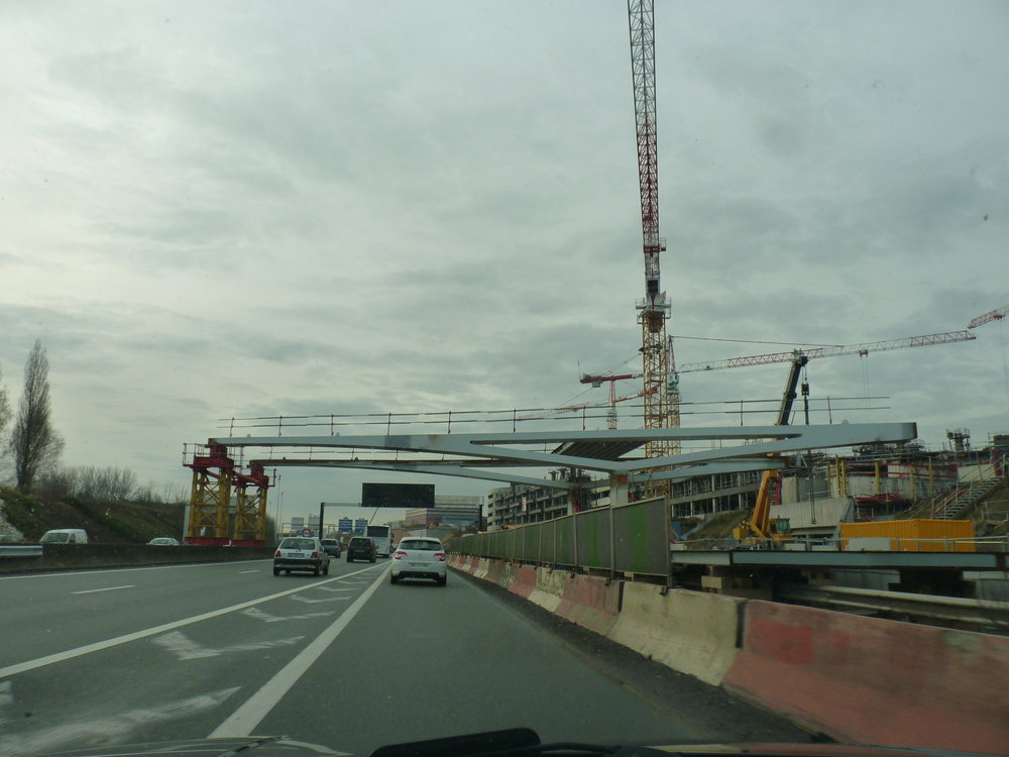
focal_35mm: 27
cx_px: 504
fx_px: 787
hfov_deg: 65.3
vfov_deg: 51.4
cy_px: 378
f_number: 4.5
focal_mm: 4.8
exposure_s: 1/200
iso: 125
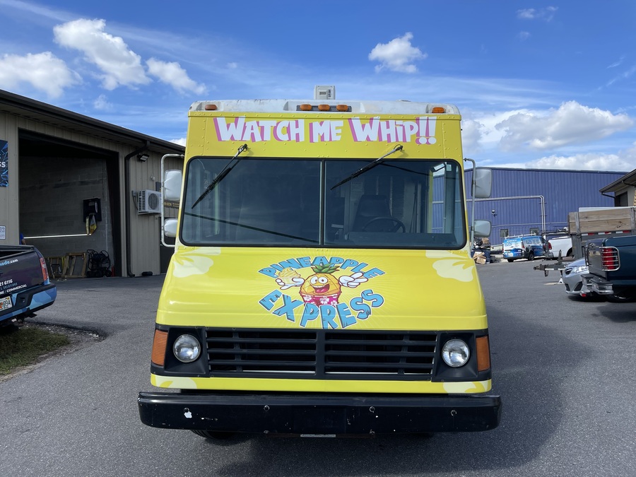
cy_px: 238
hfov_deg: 67.3
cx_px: 318
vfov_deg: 53.1
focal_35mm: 26
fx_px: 478
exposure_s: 1/4049
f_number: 1.6
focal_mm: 5.1
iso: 50
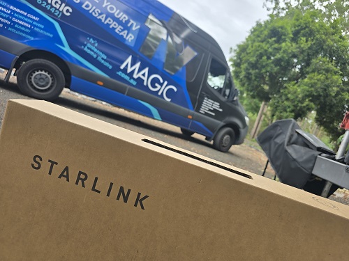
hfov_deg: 73.9
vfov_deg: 58.9
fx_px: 232
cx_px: 174
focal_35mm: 23
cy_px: 130
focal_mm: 6.3
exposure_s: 1/399
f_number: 1.7
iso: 12
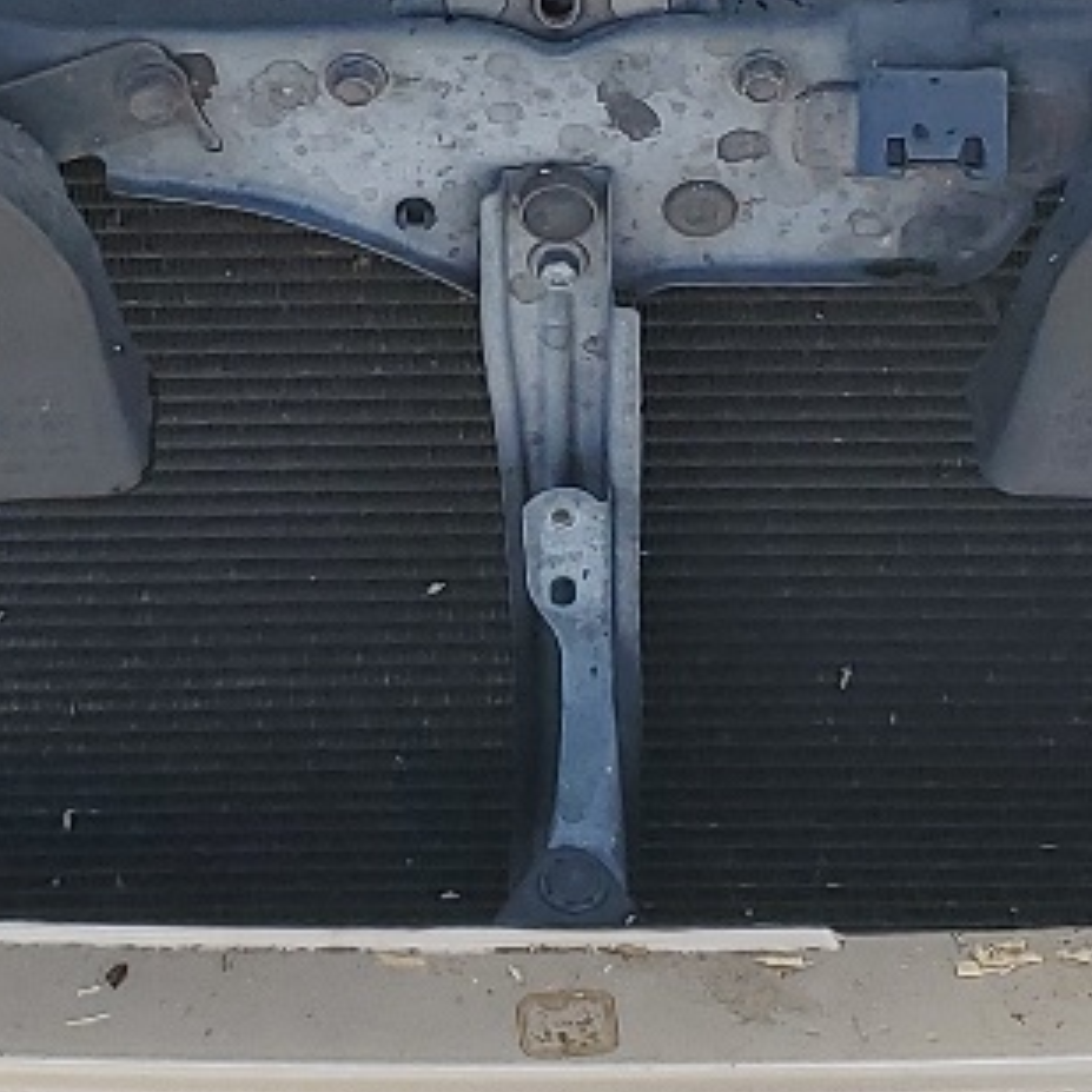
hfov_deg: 14.7
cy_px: 237
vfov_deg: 14.6
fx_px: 4247
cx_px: 527
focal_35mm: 119
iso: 50
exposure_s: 1/1429
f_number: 1.5
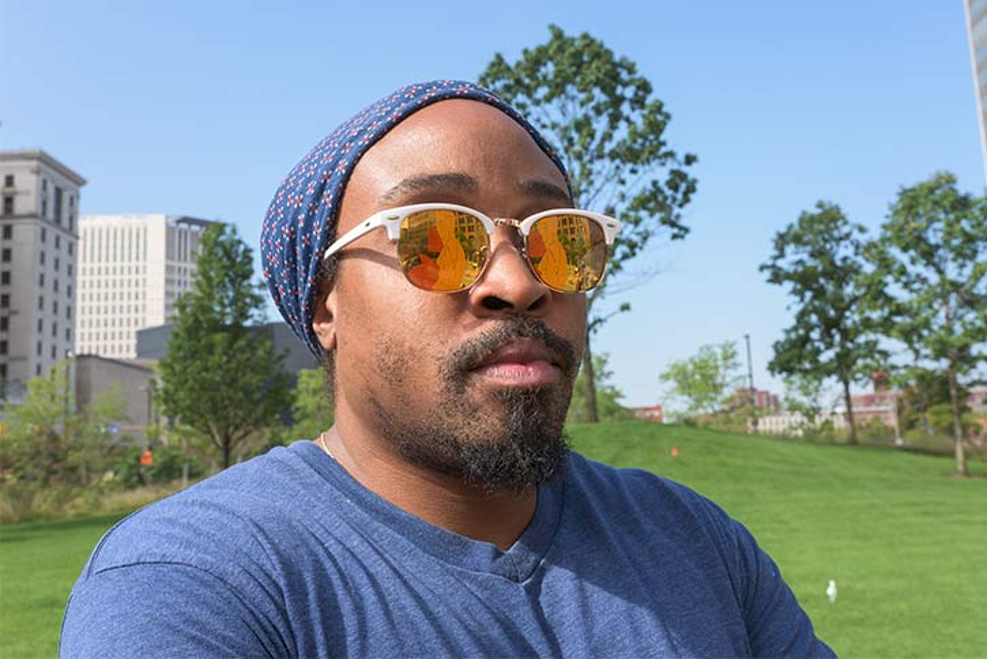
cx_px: 494
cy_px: 330
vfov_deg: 37.9
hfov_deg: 54.4
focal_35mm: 35
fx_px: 960
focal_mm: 35
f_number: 14
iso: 200
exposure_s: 1/200
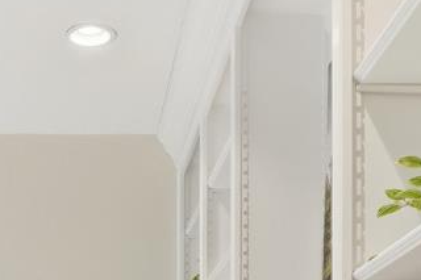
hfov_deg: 26.4
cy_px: 475
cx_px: 76
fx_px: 877
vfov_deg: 15.9
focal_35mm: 75
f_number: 5.6
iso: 100
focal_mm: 16
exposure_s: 1/320
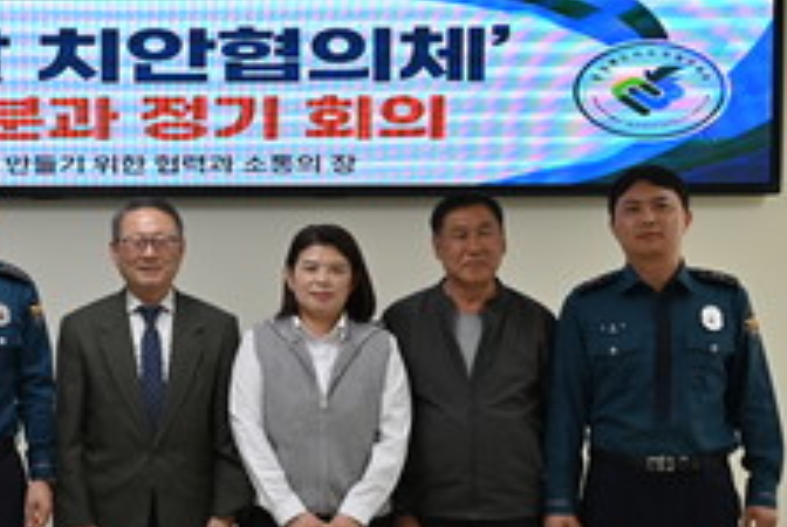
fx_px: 1467
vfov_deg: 20.3
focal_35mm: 67
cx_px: 60
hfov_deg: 28.7
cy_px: 321
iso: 400
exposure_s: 1/200
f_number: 4
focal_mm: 25
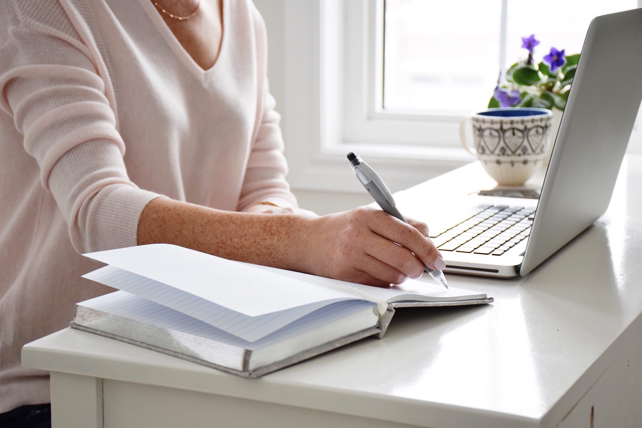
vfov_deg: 18.2
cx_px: 321
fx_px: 1337
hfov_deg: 27.0
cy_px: 214
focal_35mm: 75
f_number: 5.6
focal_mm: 50
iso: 800
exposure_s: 1/125
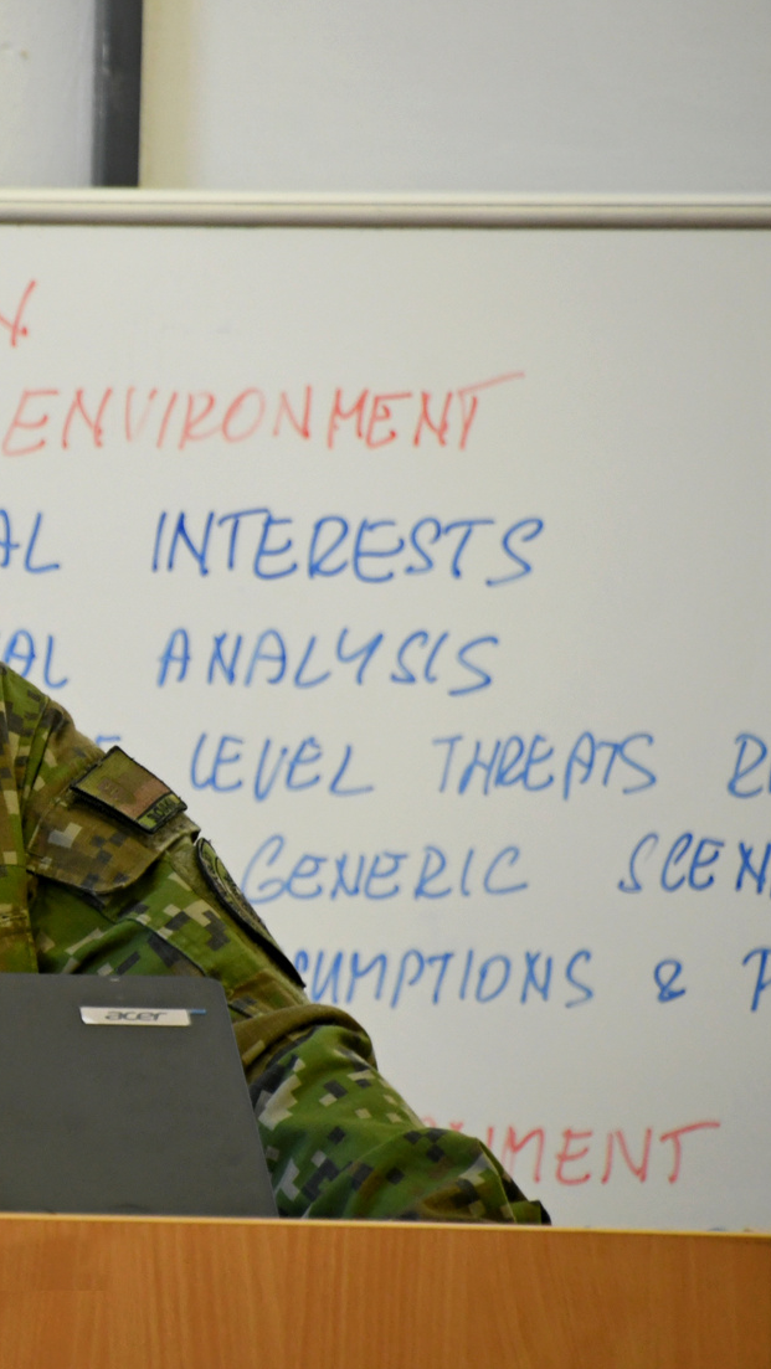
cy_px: 676
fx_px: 21102
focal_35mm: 581
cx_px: -155
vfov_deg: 3.7
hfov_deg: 2.1
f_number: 6.3
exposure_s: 1/125
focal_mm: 240
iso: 1600
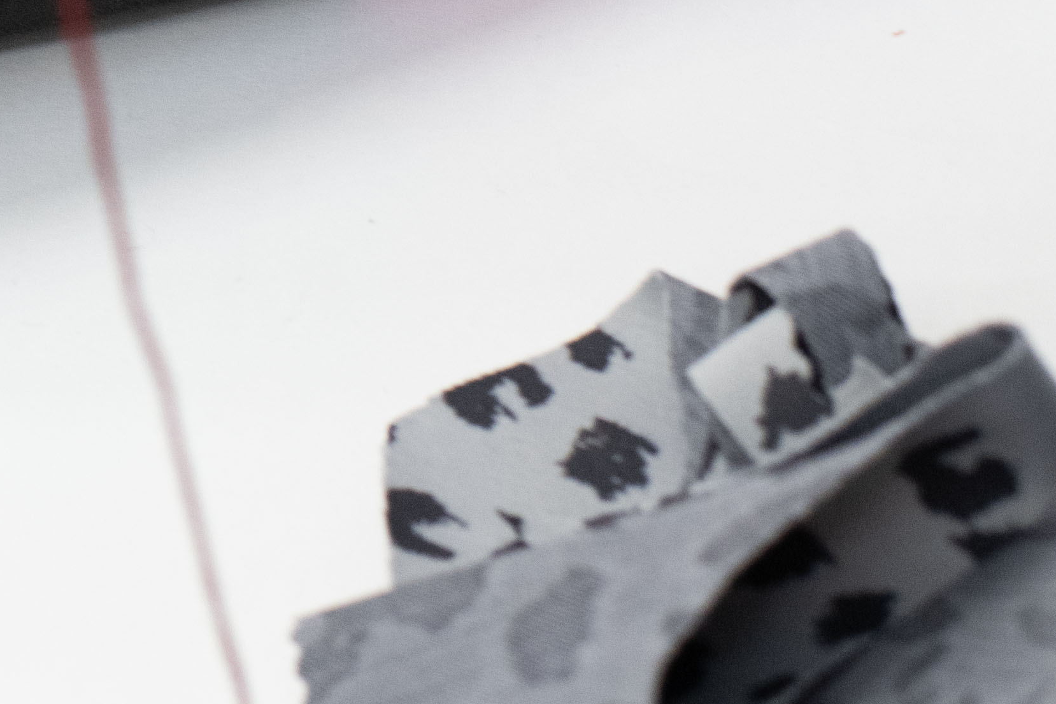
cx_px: -994
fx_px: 7303
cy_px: -719
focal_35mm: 249
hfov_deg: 7.9
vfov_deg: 5.4
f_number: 4.5
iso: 800
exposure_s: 1/80
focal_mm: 50
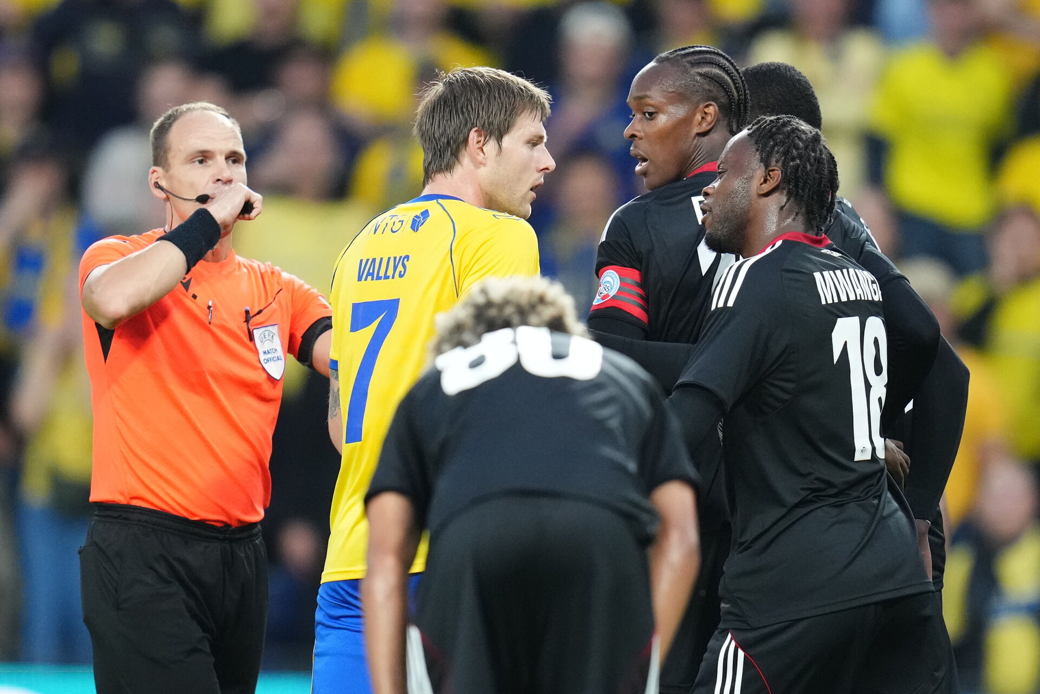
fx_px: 17336
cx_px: 520
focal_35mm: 600
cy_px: 347
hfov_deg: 3.4
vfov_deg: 2.3
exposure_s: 1/1250
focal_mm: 400
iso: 3200
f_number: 2.8
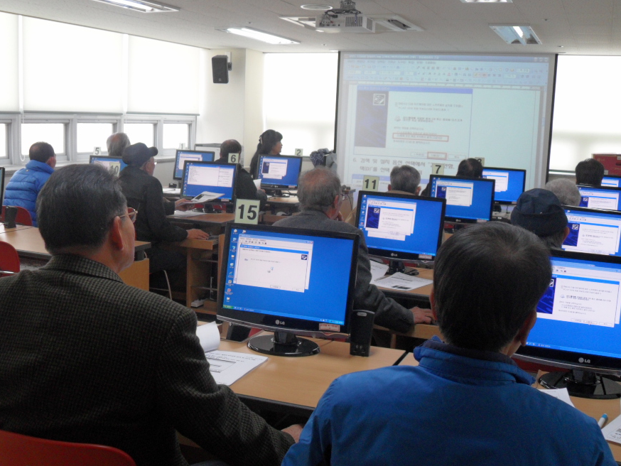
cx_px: 297
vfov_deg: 35.1
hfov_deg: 45.8
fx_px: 736
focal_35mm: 41
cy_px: 248
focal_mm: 6.2
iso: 100
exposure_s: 1/45
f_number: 2.8
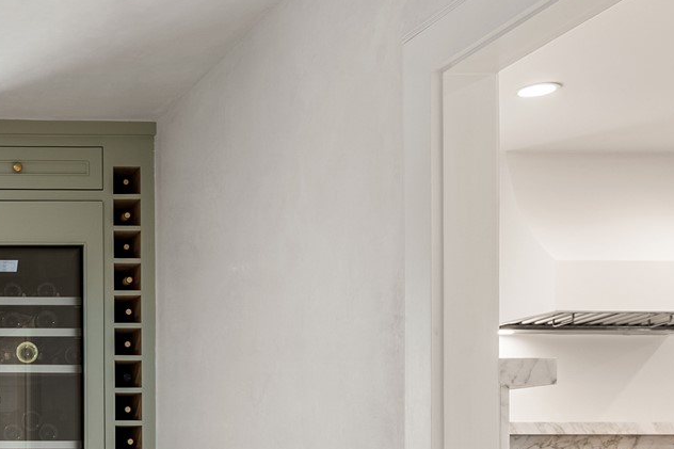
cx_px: -203
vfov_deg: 23.2
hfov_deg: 29.3
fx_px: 1029
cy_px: 486
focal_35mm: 55
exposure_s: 1/5
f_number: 5.6
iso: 100
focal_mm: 16
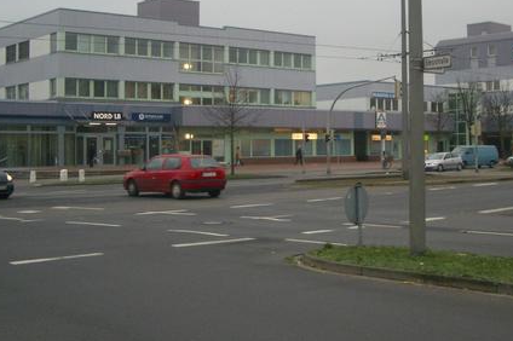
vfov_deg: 24.5
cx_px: 298
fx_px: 783
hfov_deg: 36.2
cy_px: 140
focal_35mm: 55
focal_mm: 5.8
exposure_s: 1/160
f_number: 2.6
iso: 100
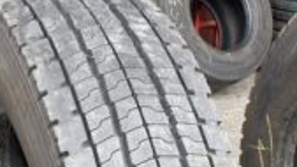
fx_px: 567
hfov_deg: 29.4
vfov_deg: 15.6
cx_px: 144
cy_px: 238
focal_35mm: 72
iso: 64
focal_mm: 4.25
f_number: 1.8
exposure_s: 1/122
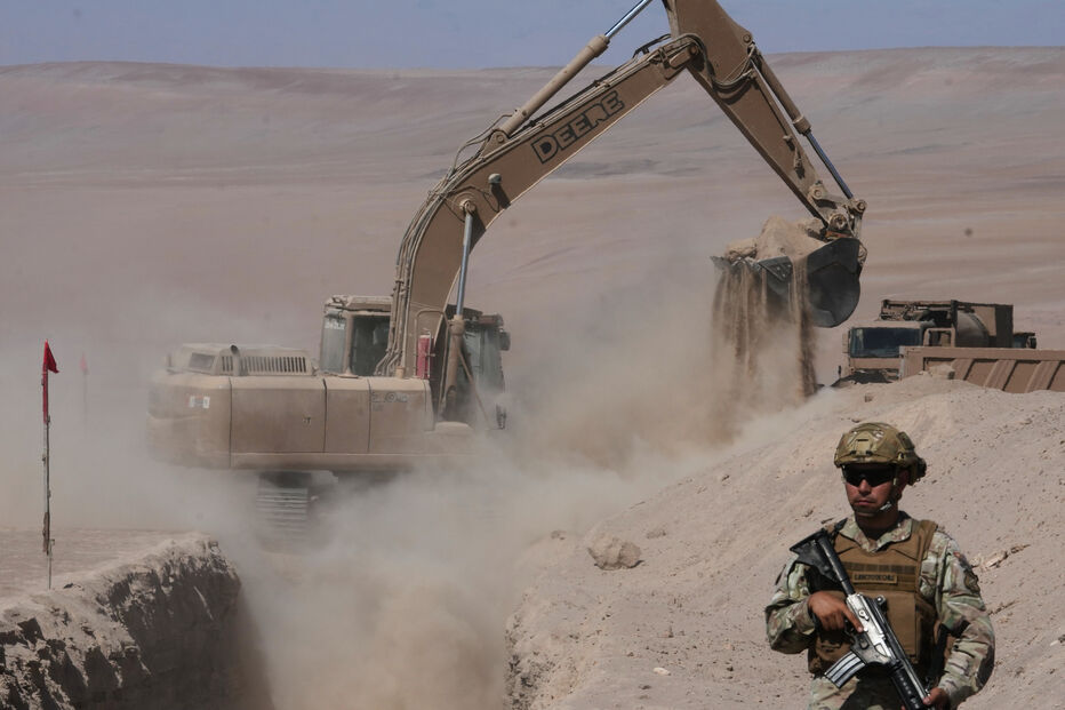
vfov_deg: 5.0
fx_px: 8163
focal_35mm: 276
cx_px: 532
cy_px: 355
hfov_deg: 7.5
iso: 400
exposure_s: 1/640
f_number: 20
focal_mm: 184
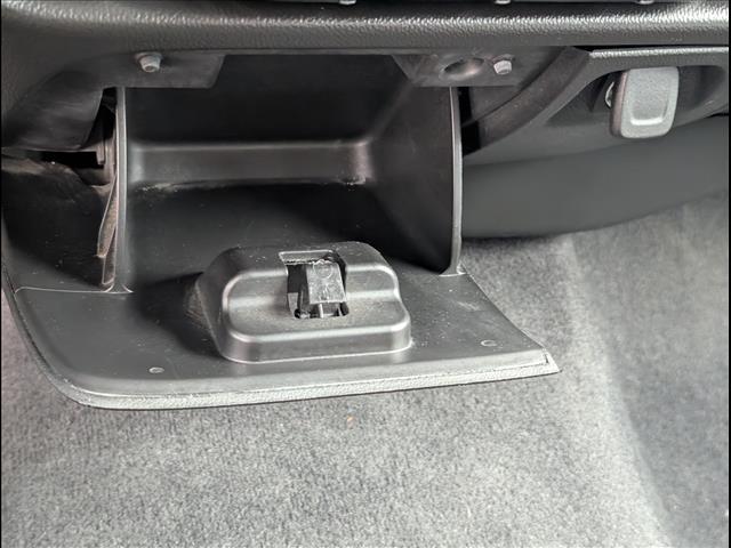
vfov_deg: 29.7
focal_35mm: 49
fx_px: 1035
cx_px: 366
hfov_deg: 38.9
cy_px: 274
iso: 704
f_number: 1.68
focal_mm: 6.9
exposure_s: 1/68.5
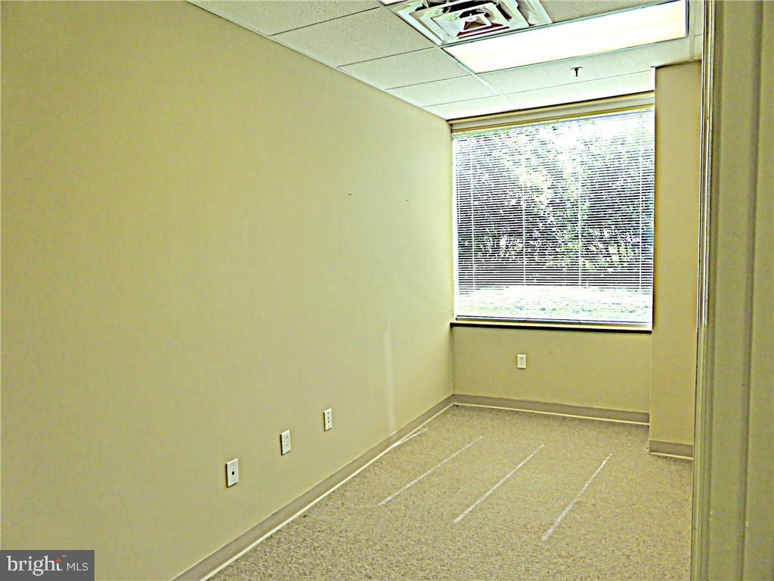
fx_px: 537
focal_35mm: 24
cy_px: 290
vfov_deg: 56.8
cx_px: 387
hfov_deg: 71.6
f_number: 3.3
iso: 160
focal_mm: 4.3
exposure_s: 1/80
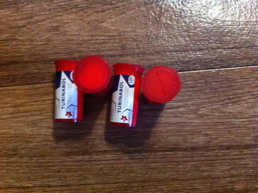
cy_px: 96
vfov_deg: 40.6
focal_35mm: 35
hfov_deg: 52.7
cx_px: 129
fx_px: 260
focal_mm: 3.85
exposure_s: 1/15
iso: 1000
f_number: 2.8
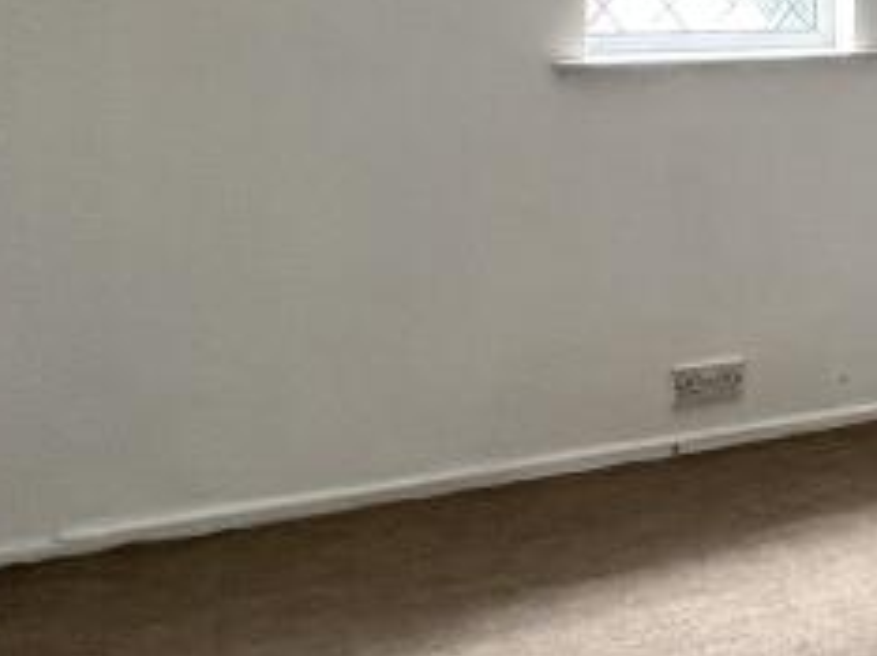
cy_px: -26
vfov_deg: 24.3
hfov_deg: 23.5
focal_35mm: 57
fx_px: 1443
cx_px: 1450
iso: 250
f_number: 1.8
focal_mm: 1.57
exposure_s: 1/94
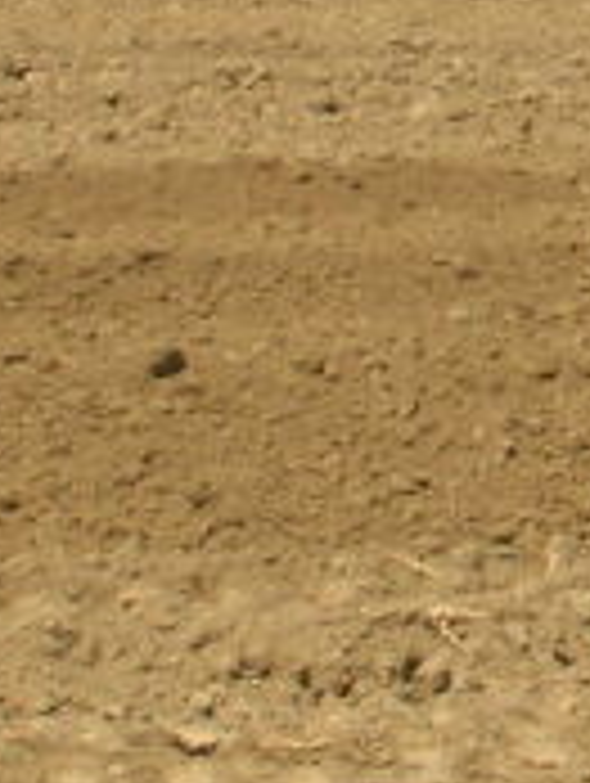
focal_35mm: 617
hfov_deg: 2.4
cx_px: 1225
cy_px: -670
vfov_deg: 3.2
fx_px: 13987
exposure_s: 1/383
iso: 50
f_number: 4.9
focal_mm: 17.4
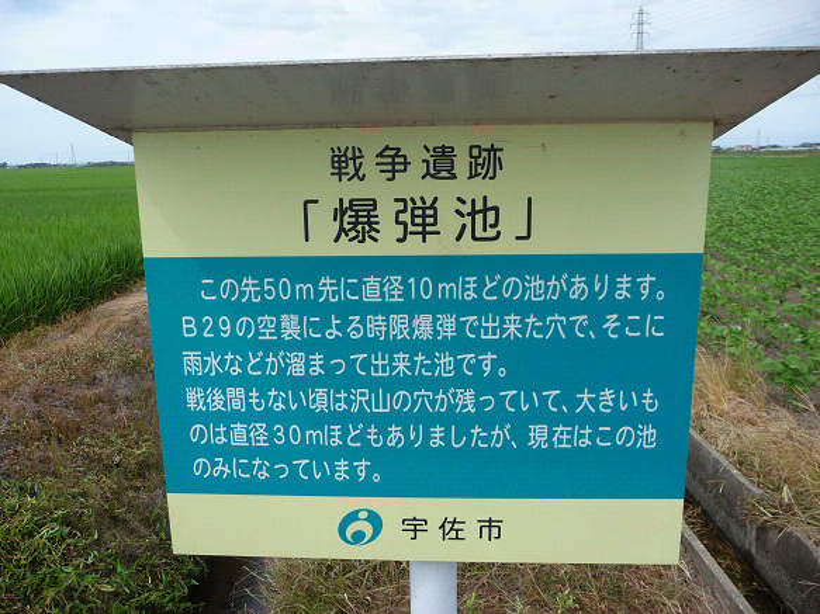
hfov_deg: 63.5
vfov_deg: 49.7
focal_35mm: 28
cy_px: 307
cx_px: 410
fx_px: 663
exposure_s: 1/800
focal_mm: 4.7
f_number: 3.3
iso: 100
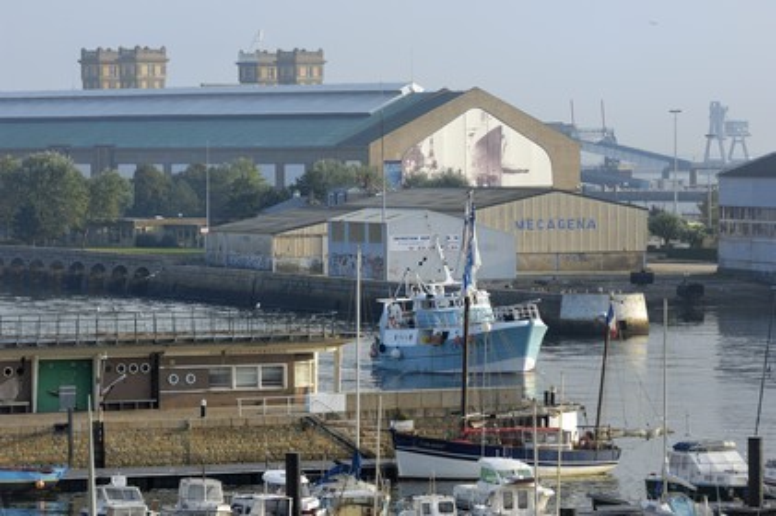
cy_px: 258
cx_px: 388
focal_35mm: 180
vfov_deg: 7.6
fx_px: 3877
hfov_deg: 11.4
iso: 100
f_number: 4
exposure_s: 1/400
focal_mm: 120
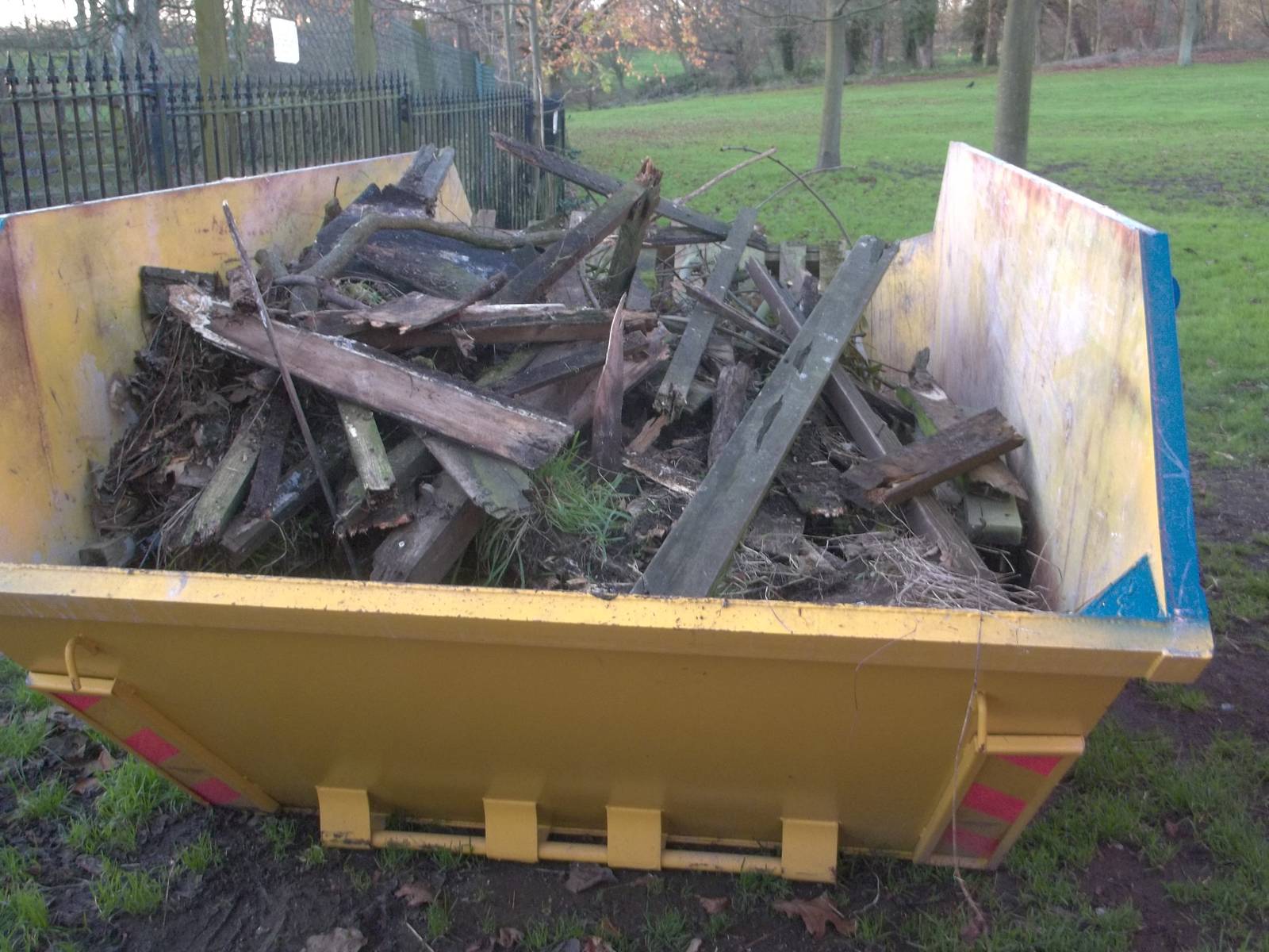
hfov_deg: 55.4
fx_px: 1210
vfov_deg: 42.9
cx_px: 634
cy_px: 476
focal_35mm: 33
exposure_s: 1/20
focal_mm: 5.9
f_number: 3.3
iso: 160
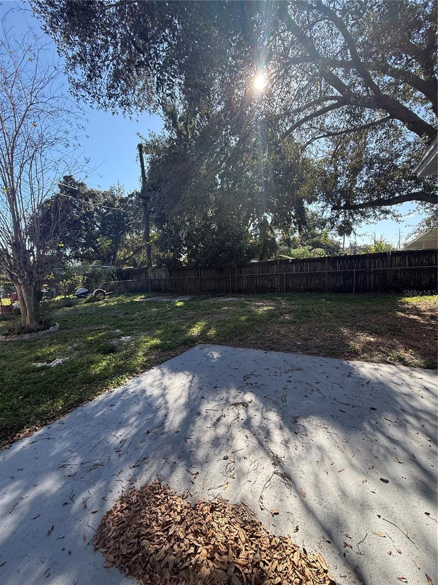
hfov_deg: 85.7
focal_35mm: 14
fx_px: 236
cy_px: 292
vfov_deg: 102.1
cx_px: 219
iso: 64
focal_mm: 2.22
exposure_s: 1/535
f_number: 2.2
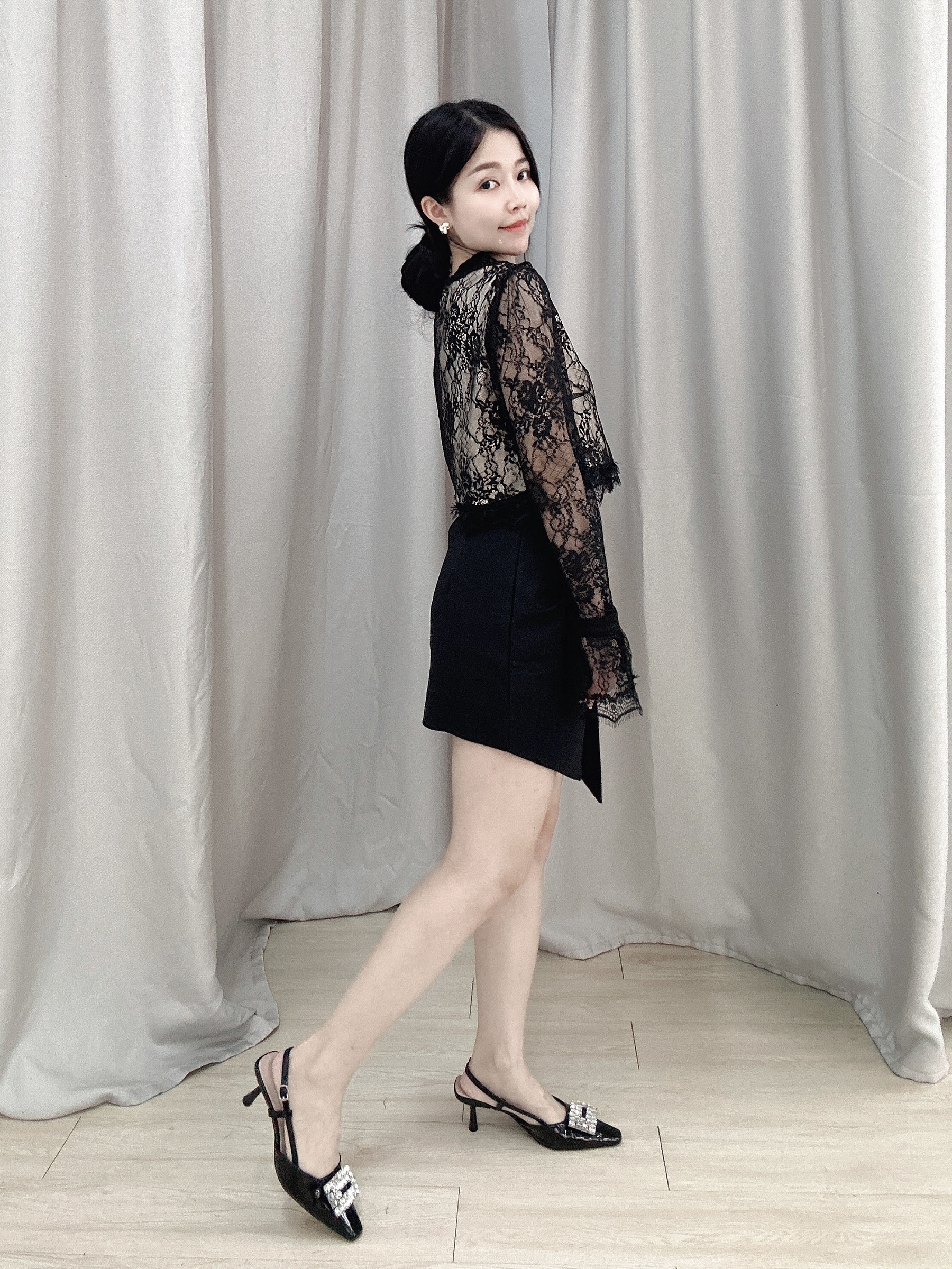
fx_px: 843
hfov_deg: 58.9
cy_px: 634
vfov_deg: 73.9
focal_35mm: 23
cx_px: 476
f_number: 1.9
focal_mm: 2.69
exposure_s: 1/50
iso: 125
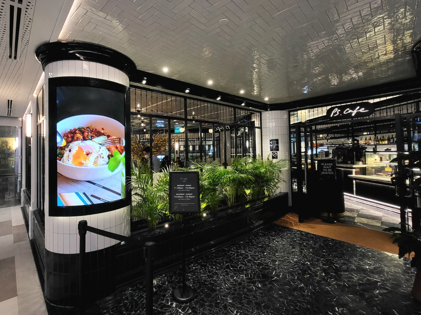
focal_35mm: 13
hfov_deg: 106.2
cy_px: 158
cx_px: 210
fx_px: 158
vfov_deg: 89.9
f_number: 2.2
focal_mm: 1.74
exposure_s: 1/50
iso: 160
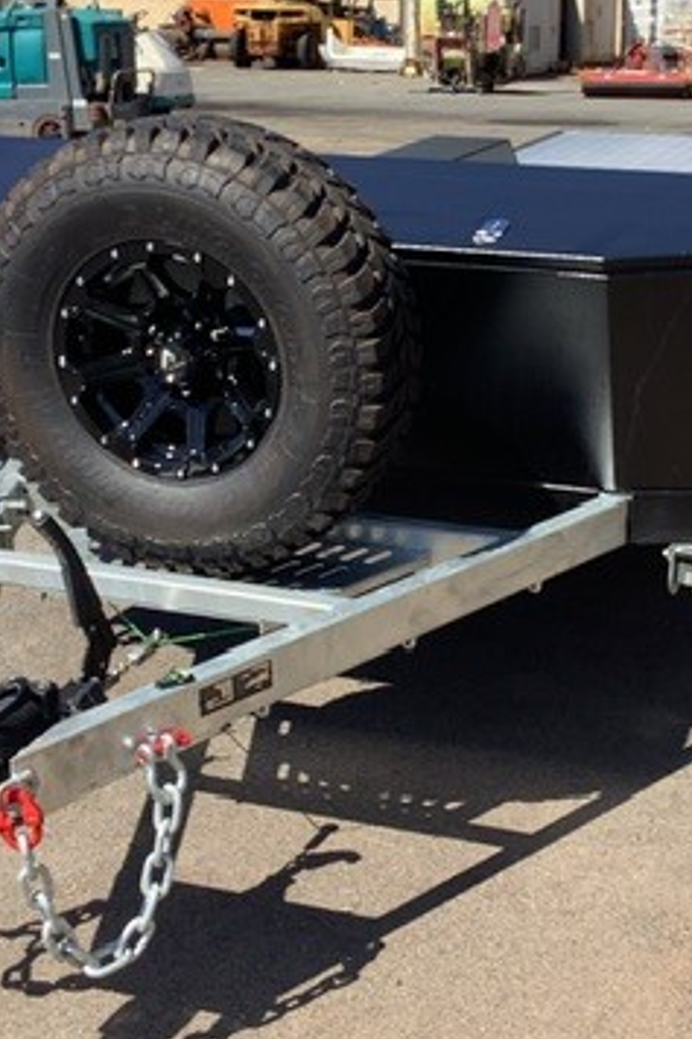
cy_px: 484
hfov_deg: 23.2
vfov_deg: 34.5
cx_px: 482
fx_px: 1674
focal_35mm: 58
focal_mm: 3.3
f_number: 2.4
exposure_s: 1/858
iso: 25
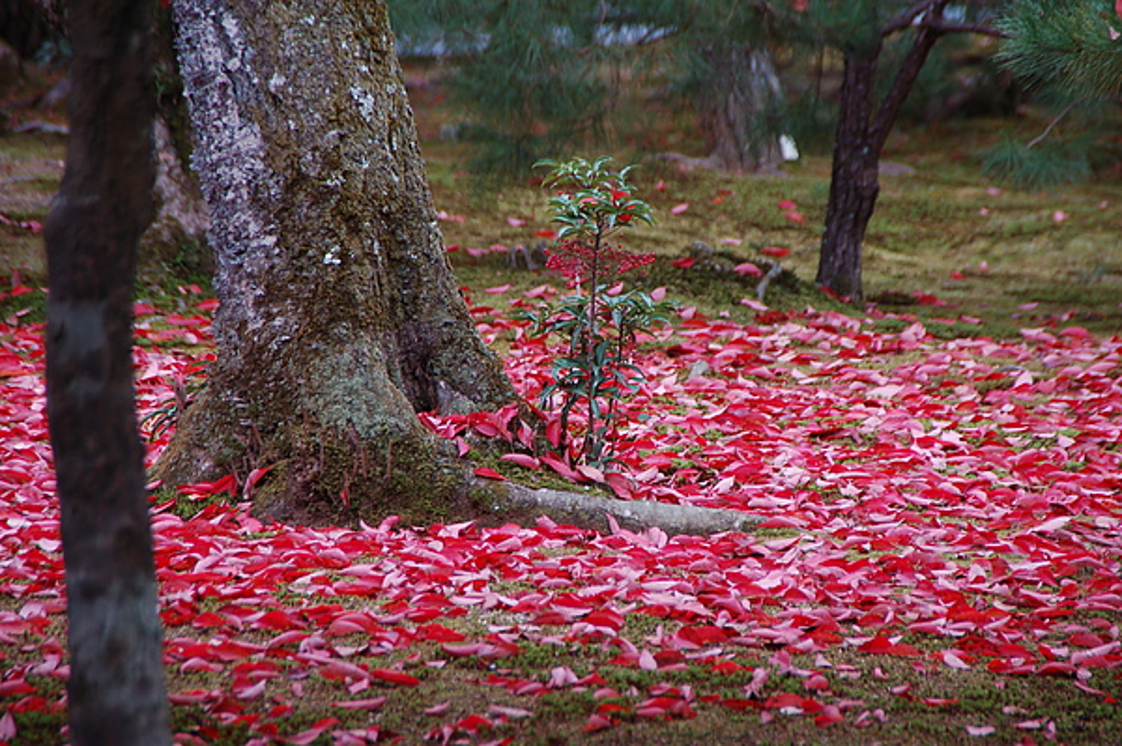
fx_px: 9342
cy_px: 373
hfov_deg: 6.9
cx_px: 561
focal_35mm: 300
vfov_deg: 4.6
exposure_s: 1/40
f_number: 6.3
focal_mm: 200
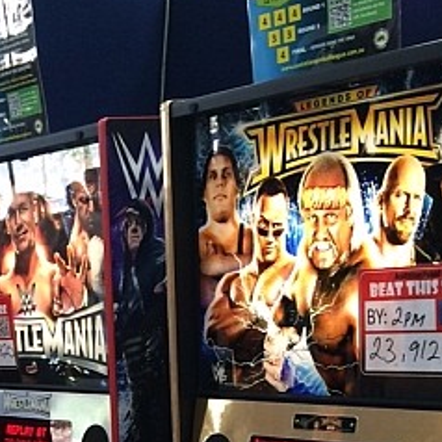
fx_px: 1185
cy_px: 680
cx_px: -13
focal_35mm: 82
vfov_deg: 18.5
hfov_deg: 20.4
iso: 40
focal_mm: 4.15
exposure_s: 1/30
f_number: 2.2
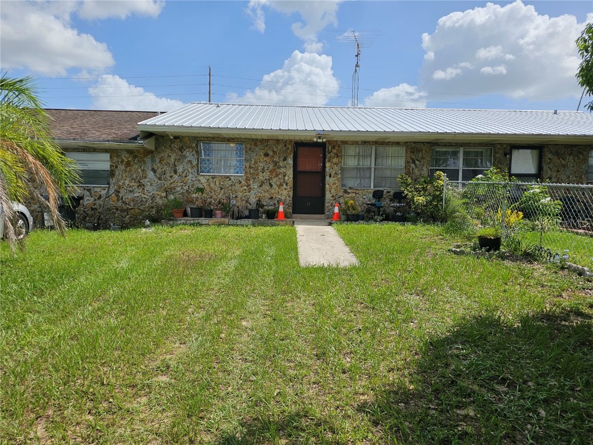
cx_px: 296
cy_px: 222
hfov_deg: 73.9
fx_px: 394
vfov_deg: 58.9
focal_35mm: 23
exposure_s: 1/1215
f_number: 1.7
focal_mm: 6.3
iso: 10
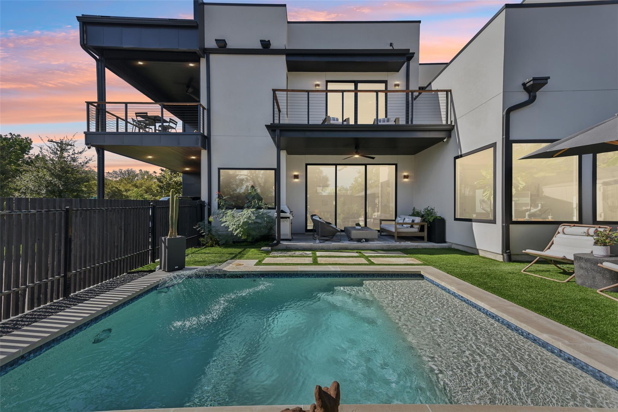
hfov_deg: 104.3
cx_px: 309
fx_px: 240
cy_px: 206
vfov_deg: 81.2
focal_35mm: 14
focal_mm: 14
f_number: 8
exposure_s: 1/200
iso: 100
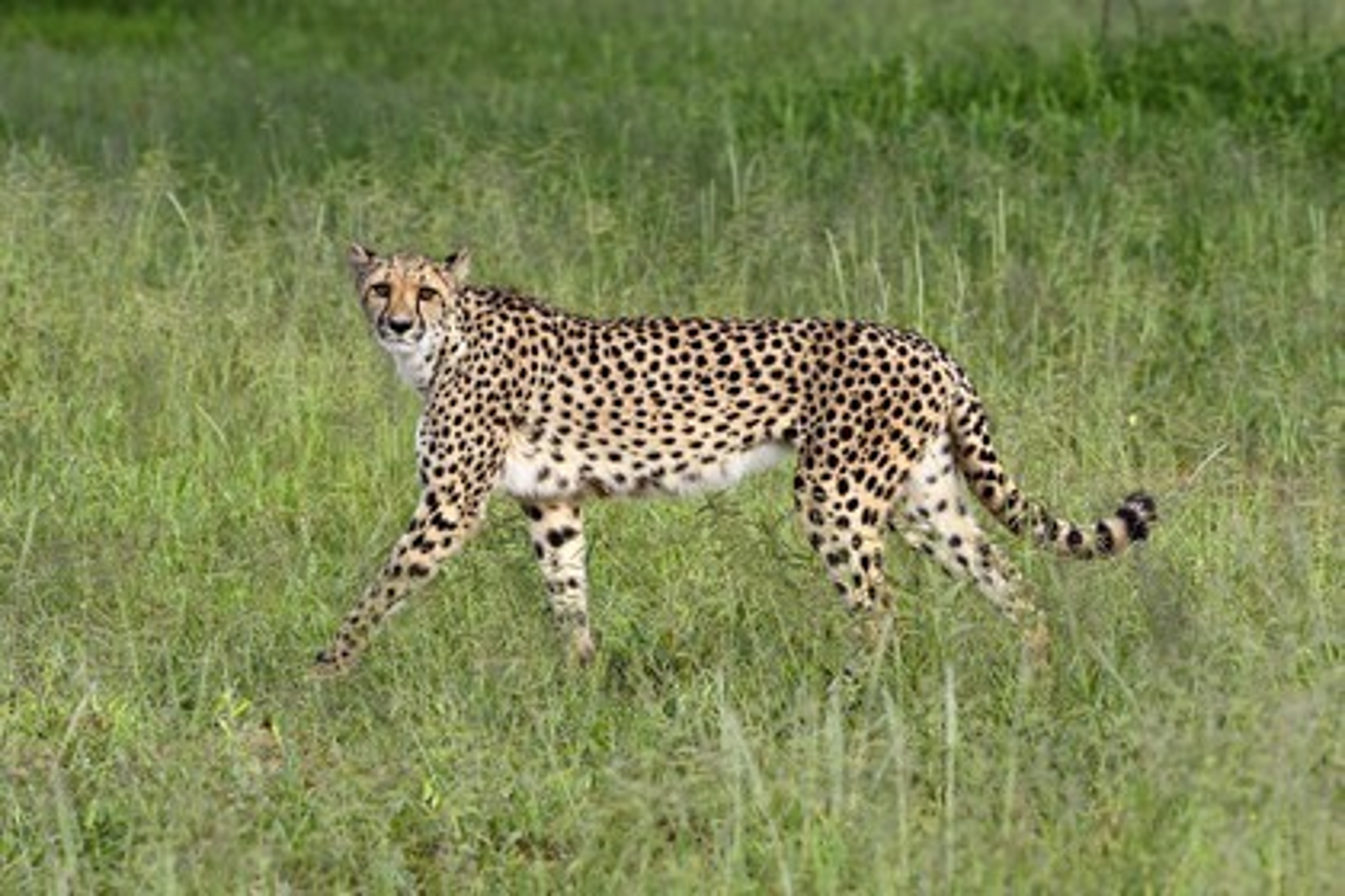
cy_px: 448
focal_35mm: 200
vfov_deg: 6.9
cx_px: 672
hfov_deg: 10.3
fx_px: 7472
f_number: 7.1
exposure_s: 1/640
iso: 400
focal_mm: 200
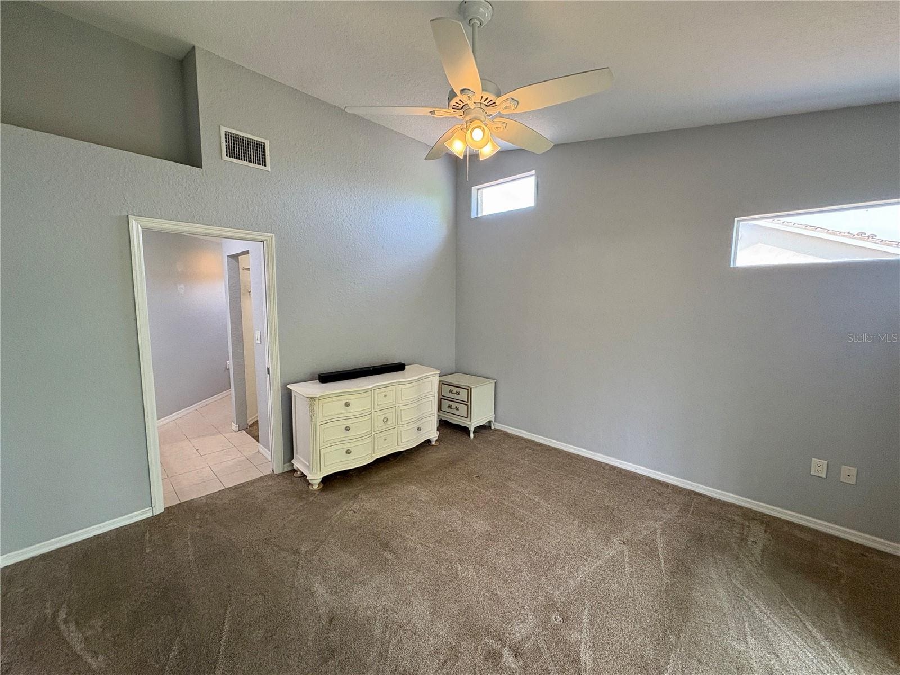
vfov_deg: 85.7
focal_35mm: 14
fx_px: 364
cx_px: 450
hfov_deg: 102.1
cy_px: 338
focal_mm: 2.22
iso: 160
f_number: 2.2
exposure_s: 1/120
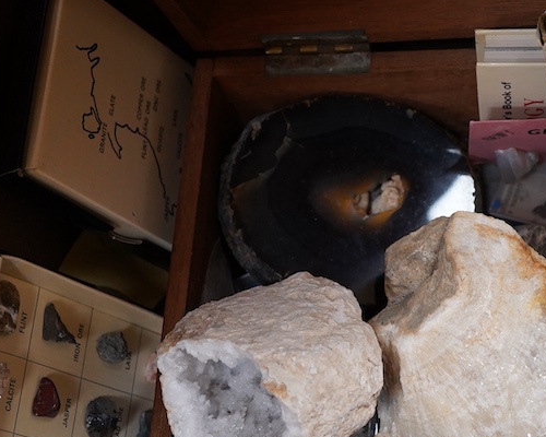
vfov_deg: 20.1
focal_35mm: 76
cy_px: 283
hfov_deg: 24.8
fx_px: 1228
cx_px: 405
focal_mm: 30
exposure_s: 1/125
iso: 1600
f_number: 3.5
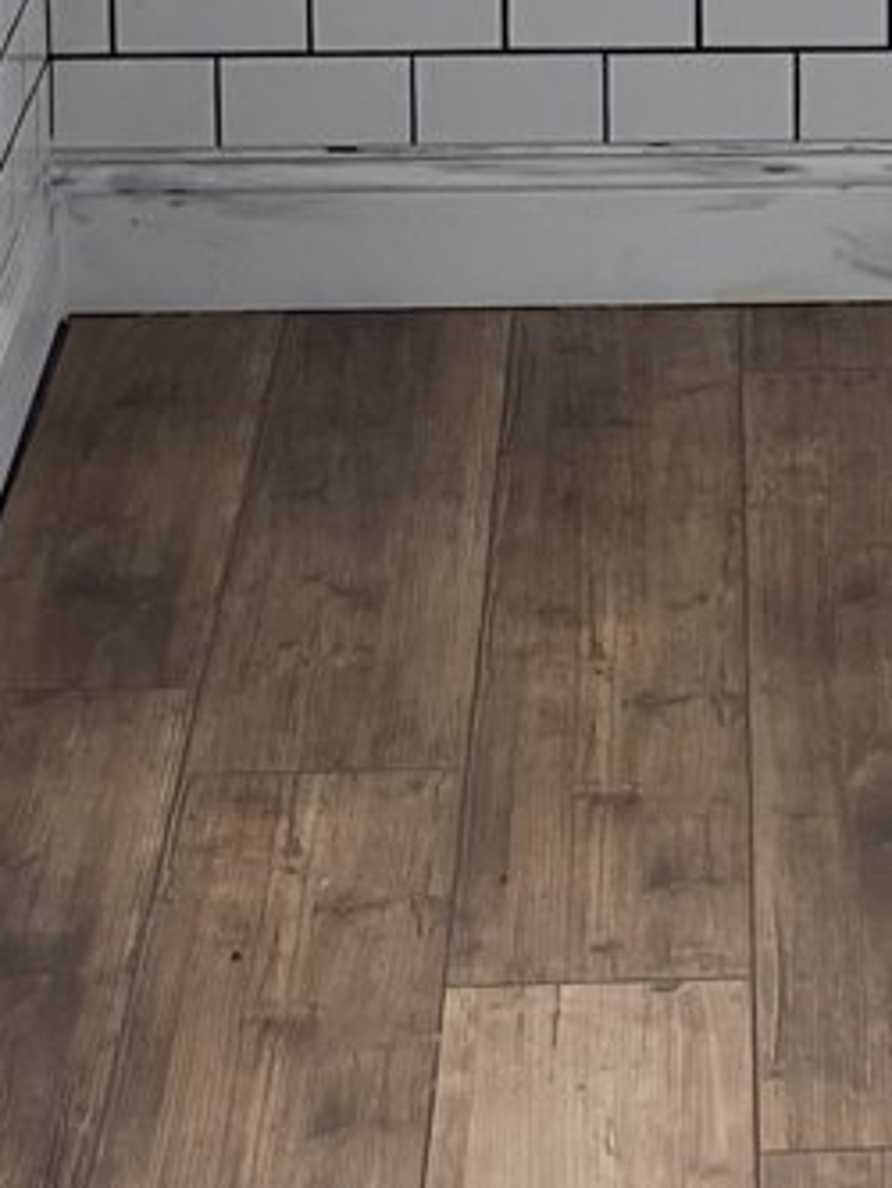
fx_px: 5150
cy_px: -271
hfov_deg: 9.8
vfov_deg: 12.8
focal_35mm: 150
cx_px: 1070
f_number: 1.8
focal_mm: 4.25
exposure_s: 1/152
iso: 32
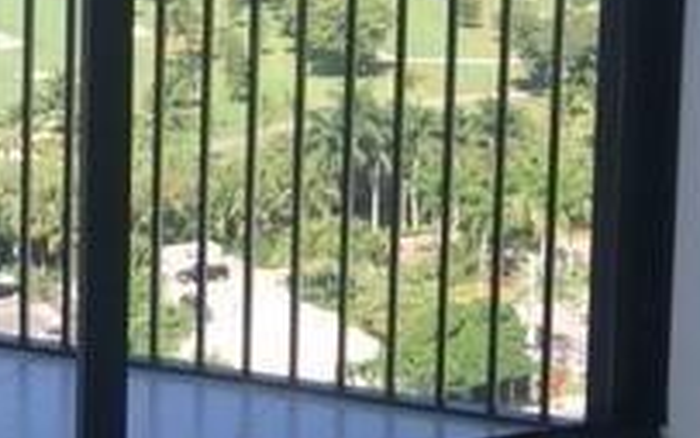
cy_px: -55
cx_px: 179
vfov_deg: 13.2
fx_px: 1851
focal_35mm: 97
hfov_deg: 21.2
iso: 25
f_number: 2.2
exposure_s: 1/231
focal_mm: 4.15
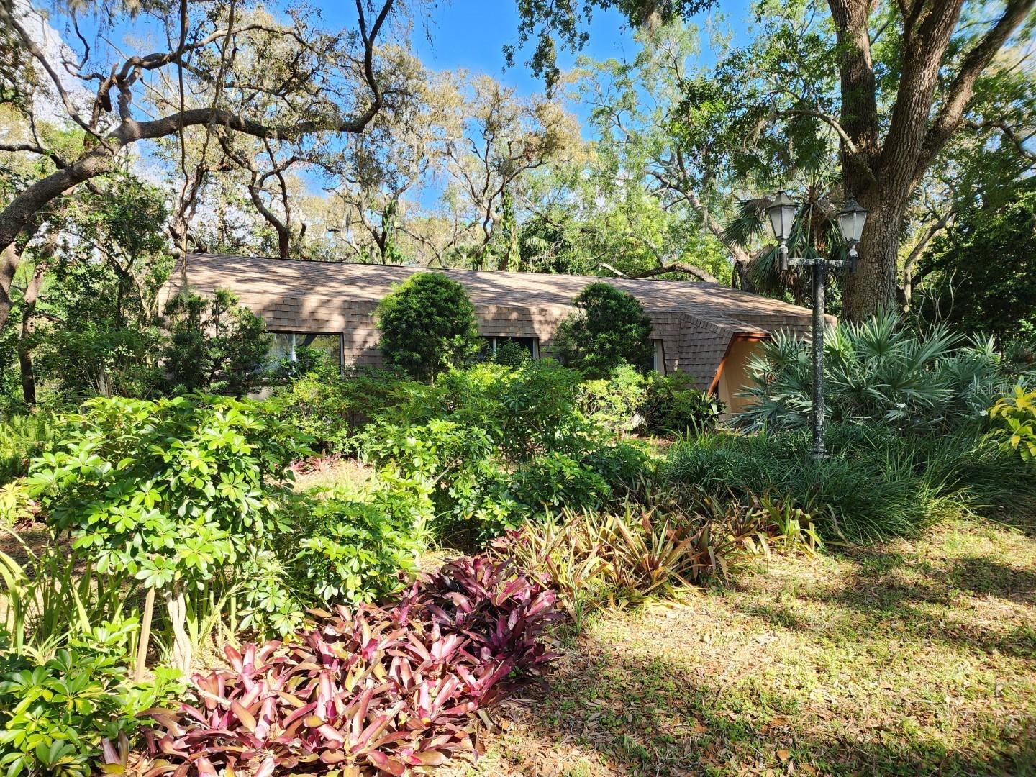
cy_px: 388
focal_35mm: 23
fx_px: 688
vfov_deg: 58.9
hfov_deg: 73.9
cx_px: 518
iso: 20
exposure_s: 1/180
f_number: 1.8
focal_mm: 6.4
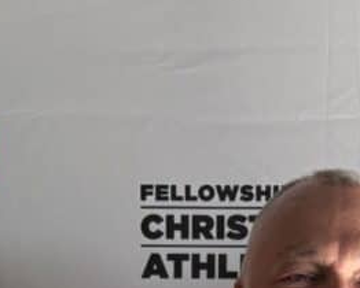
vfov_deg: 8.0
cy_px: 614
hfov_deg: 10.5
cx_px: 361
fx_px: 1951
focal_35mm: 183
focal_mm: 6.76
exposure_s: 1/423
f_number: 1.78
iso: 100
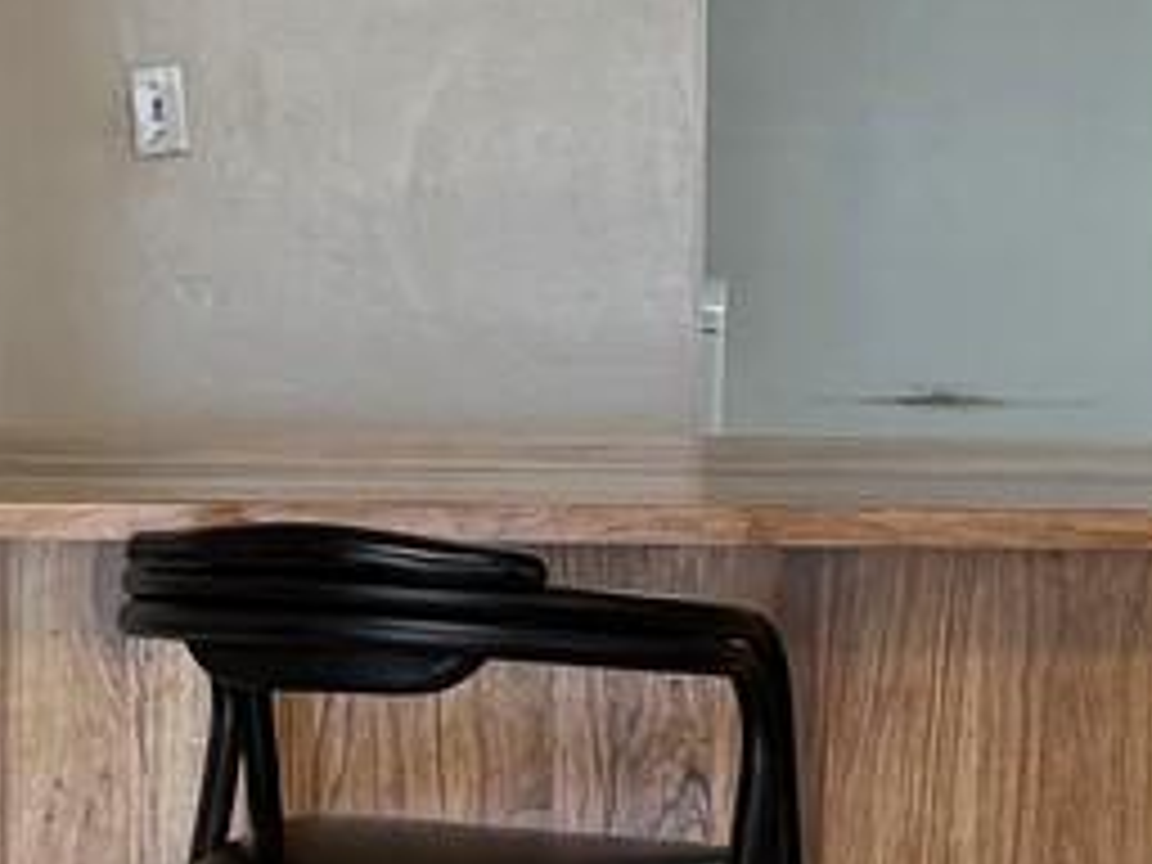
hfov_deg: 13.2
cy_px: 522
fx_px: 4992
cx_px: 644
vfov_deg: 9.9
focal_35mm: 150
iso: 200
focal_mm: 6.76
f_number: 1.78
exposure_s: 1/120
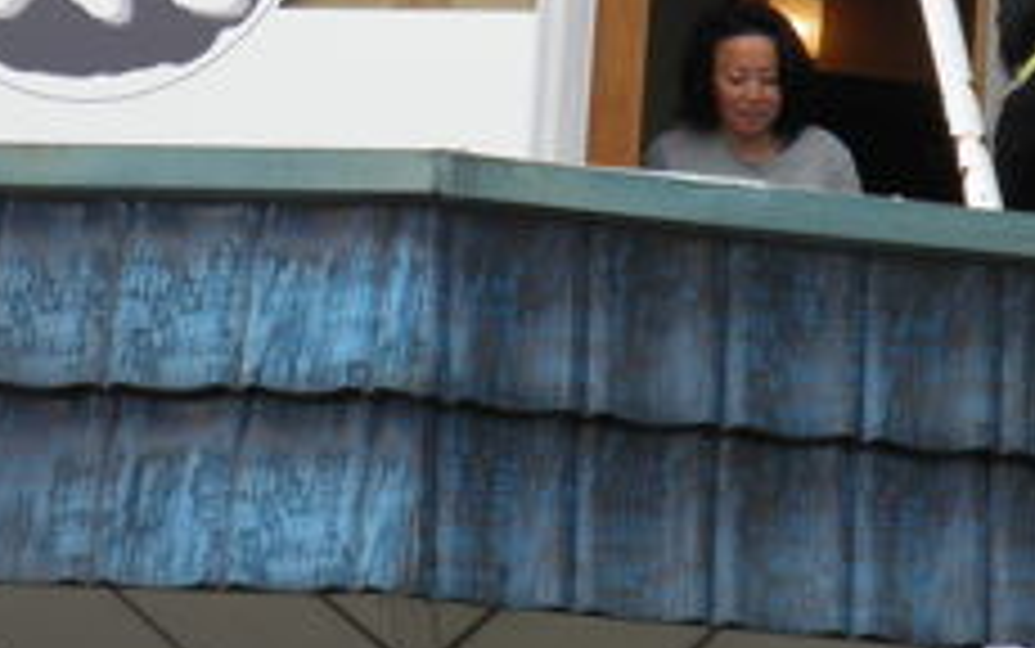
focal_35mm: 682
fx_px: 19247
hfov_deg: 3.1
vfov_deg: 1.9
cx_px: 288
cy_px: 110
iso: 50
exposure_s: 1/125
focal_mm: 41.1
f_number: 5.2
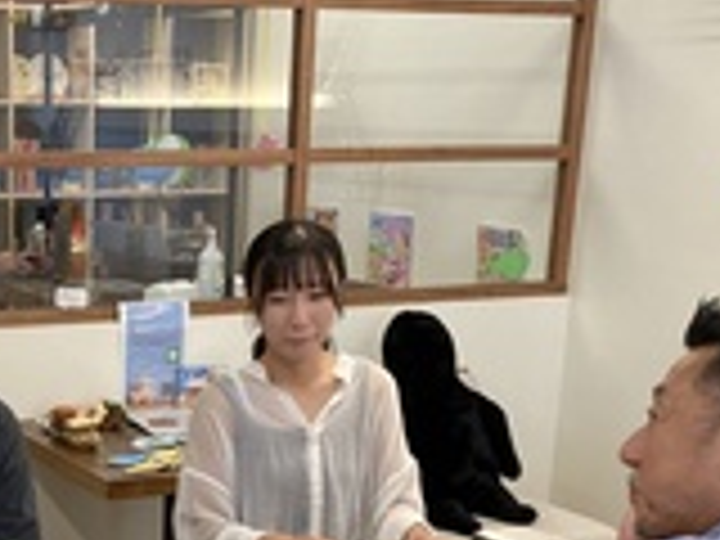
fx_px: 1456
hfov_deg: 26.8
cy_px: 598
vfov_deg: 20.0
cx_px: 72
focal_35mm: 70
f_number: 1.8
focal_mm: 3.99
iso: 100
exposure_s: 1/60
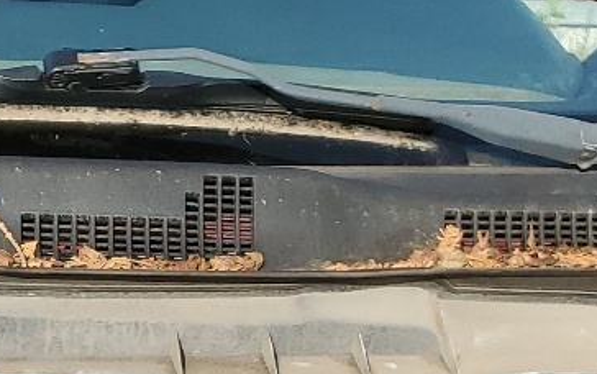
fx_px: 1970
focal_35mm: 121
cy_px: 927
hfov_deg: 16.5
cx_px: -128
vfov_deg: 9.5
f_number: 1.5
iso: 50
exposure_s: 1/1429
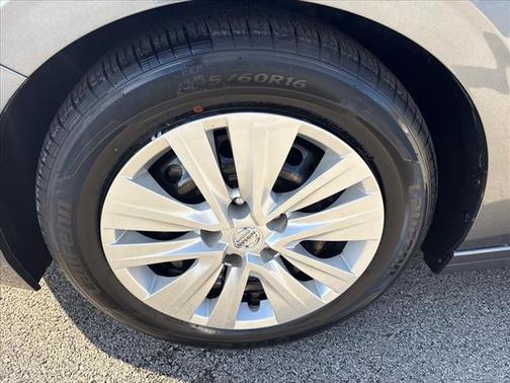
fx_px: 383
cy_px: 192
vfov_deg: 53.1
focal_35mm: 26
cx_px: 255
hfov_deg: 67.3
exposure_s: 1/635
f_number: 1.6
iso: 50
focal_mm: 5.96
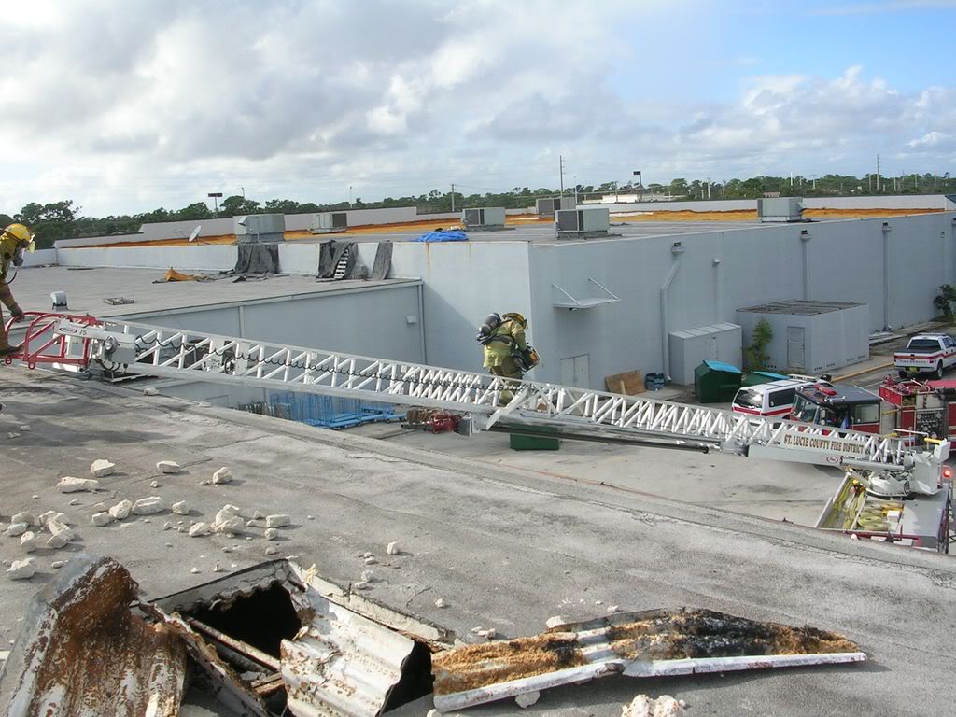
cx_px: 478
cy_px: 358
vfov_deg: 37.7
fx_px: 1049
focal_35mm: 38
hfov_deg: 49.0
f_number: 5.6
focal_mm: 5.8
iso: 50
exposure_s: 1/243
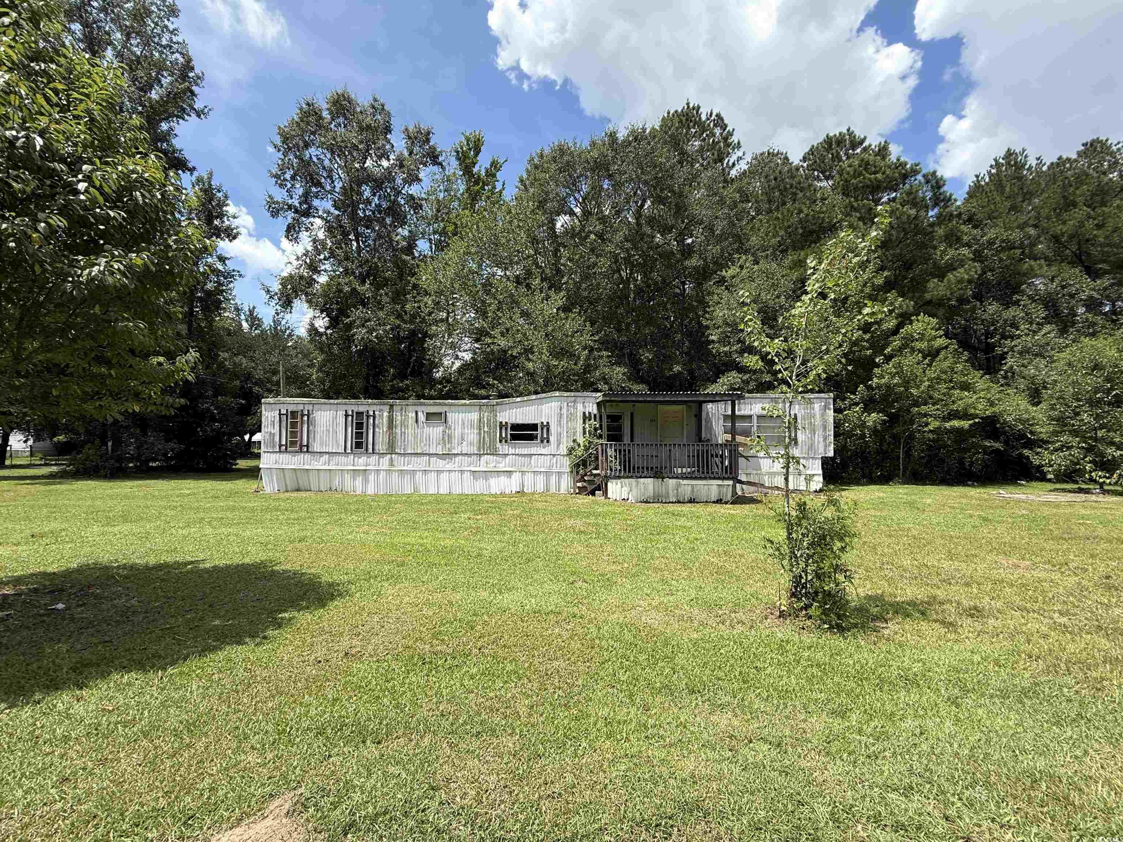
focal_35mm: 14
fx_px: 454
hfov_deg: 102.1
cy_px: 421
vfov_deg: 85.7
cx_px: 562
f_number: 2.2
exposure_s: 1/1087
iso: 50
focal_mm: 2.22
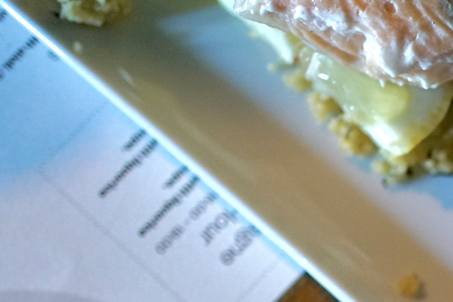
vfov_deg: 10.1
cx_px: 768
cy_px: 422
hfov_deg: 14.1
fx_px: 1661
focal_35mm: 132
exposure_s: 1/60
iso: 1600
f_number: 2
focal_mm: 35
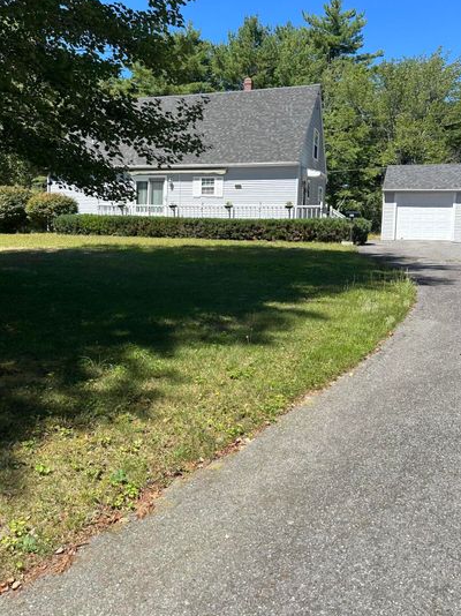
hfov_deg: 46.7
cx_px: 213
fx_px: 533
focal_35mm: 30
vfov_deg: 59.7
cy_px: 264
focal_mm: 6.86
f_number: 1.78
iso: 80
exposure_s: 1/2882
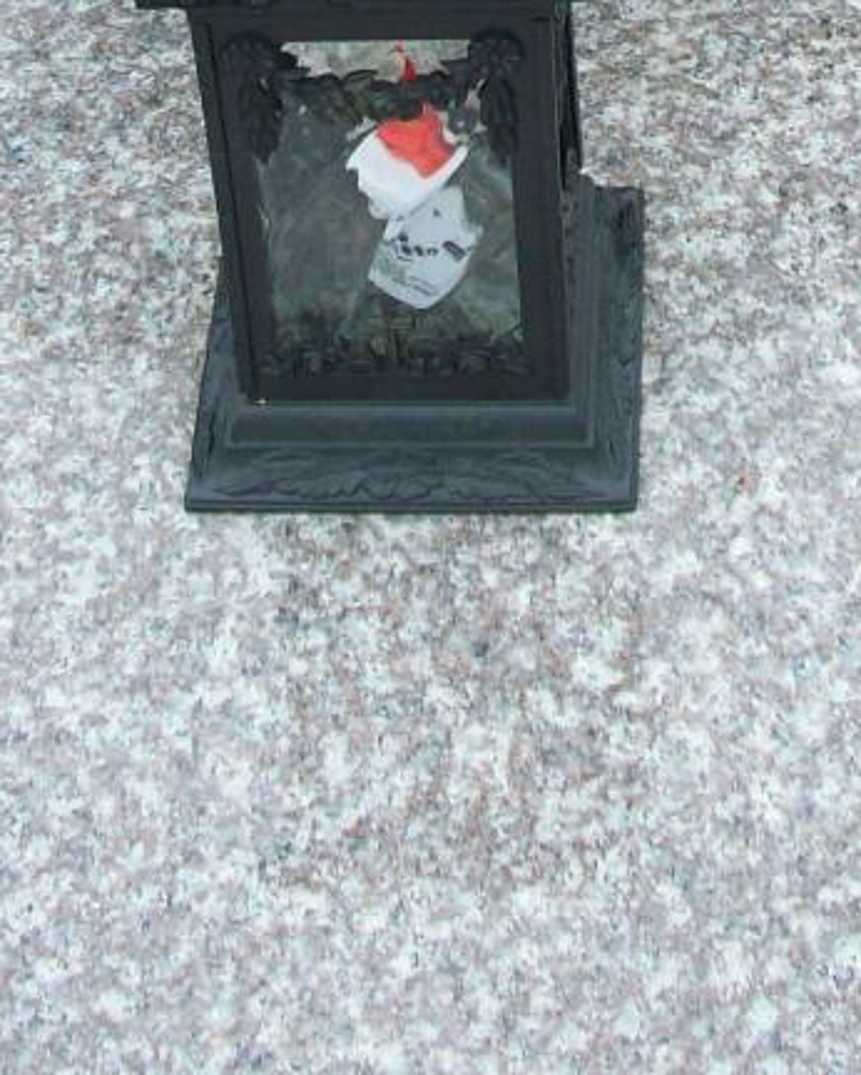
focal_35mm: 107
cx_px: 430
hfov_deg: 14.4
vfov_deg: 16.5
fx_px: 3406
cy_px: -478
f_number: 2.8
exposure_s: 1/223
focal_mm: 6.2
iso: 80
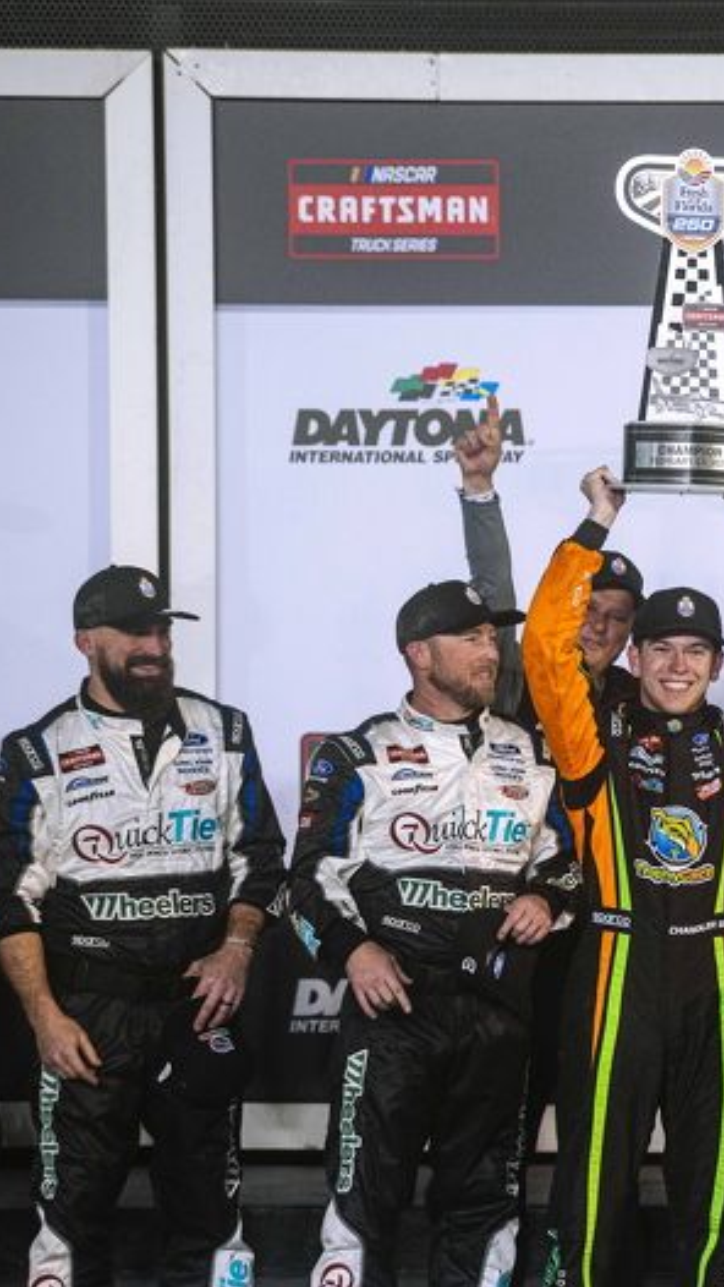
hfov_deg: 5.7
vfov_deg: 10.1
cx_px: 822
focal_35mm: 213
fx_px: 7267
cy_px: 644
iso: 1600
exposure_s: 1/320
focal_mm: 135
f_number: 2.8
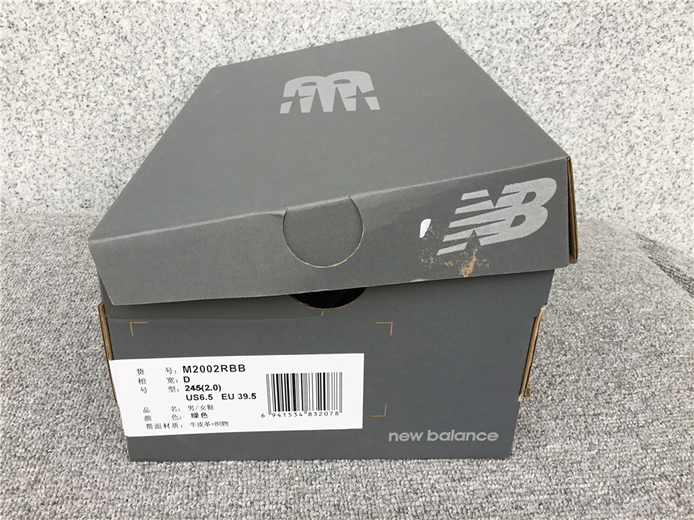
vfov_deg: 45.4
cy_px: 260
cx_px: 347
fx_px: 622
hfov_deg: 58.4
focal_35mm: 31
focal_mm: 3.3
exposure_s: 1/100
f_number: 2.4
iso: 32
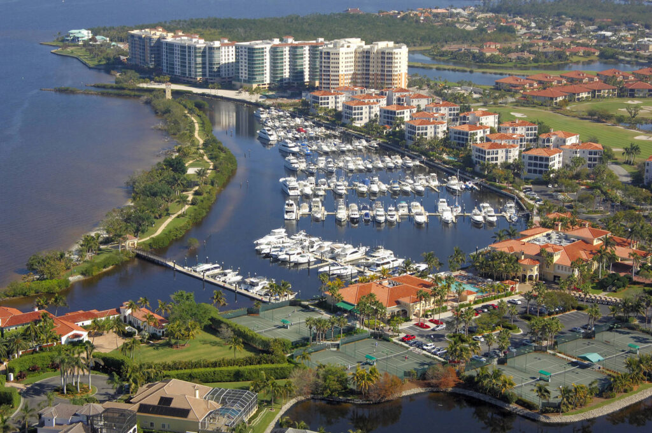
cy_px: 216
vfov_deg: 20.1
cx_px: 326
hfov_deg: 29.9
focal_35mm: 68
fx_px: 1221
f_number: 8
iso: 400
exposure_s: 1/1000
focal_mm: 45
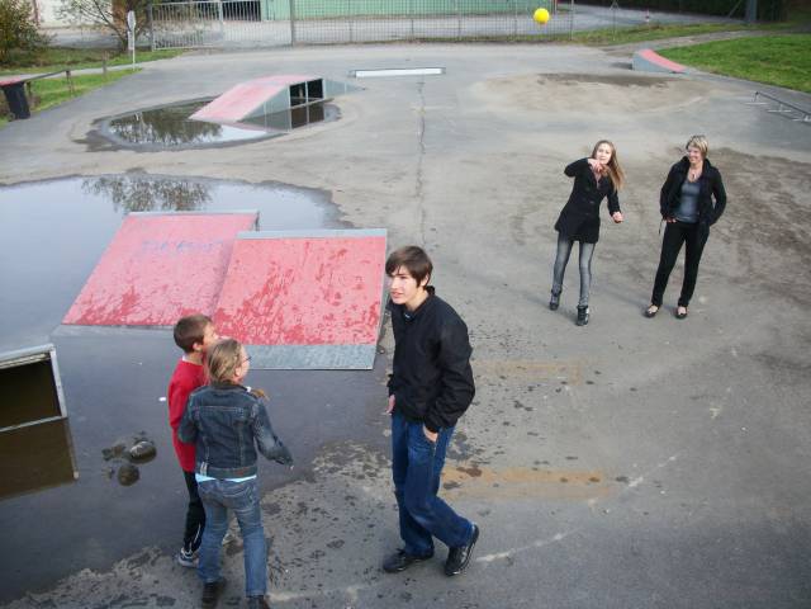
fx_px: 820
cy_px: 304
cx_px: 406
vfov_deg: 40.7
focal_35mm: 35
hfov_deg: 52.6
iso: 80
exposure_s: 1/250
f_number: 3.1
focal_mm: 6.3
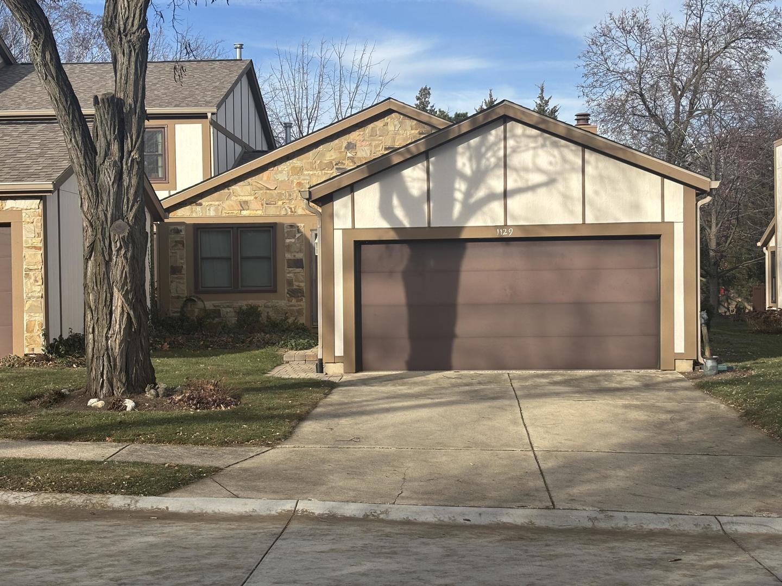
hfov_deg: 36.8
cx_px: 391
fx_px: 1175
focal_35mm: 52
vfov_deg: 28.0
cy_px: 293
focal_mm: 5.96
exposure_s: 1/1949
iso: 32
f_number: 1.6
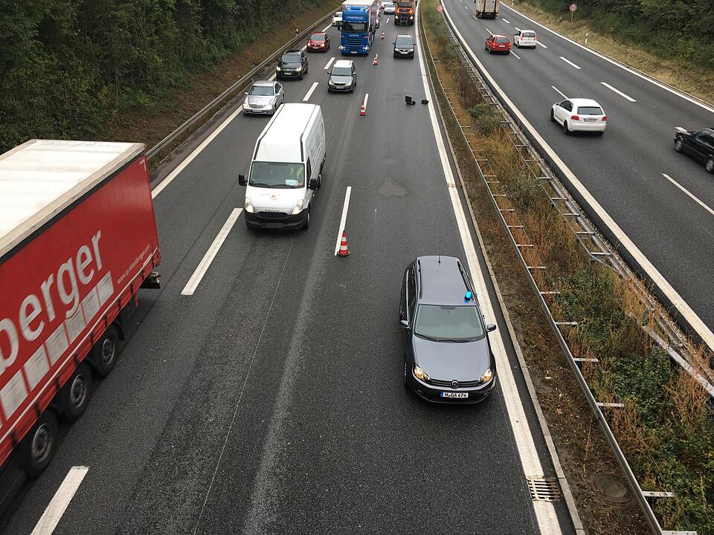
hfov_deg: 61.7
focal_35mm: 29
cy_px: 268
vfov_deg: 48.2
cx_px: 357
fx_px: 598
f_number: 2.2
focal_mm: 4.15
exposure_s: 1/100
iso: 25
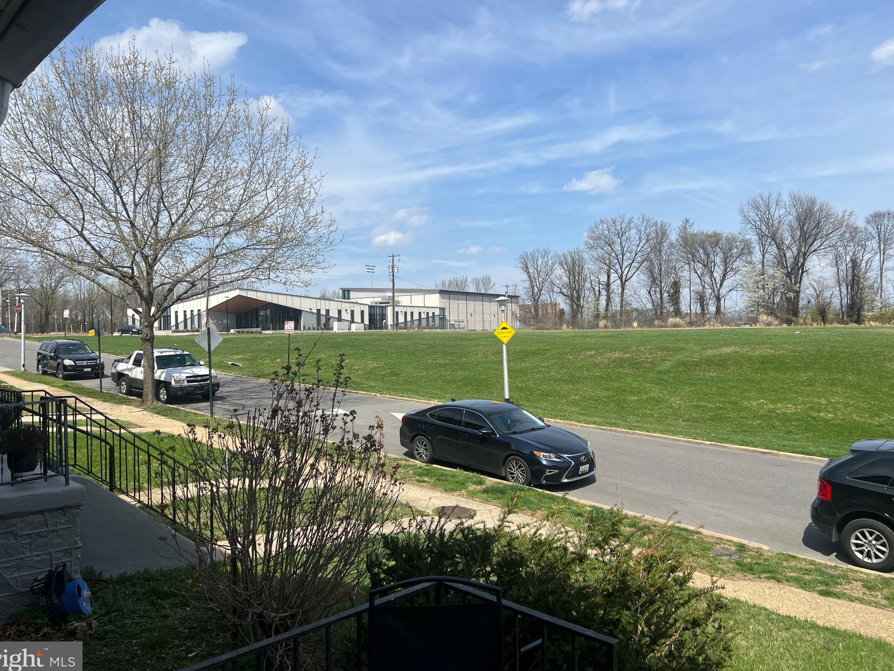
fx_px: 697
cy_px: 330
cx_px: 433
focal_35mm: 27
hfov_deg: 65.3
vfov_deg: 51.4
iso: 50
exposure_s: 1/5587
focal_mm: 5.7
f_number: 1.5
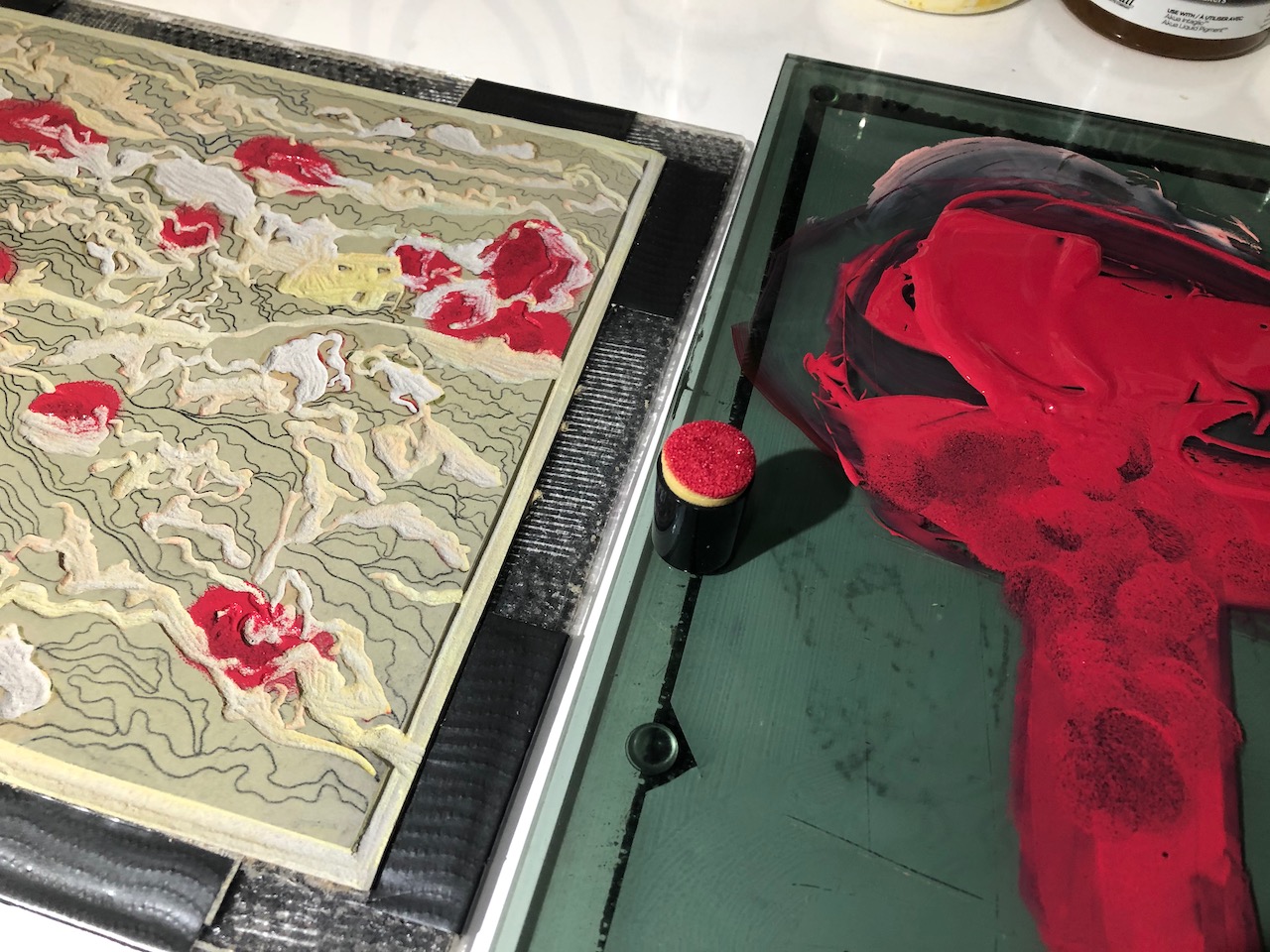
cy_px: 476
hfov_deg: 63.4
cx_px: 635
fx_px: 1027
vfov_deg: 49.7
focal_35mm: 28
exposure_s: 1/30
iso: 32
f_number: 1.8
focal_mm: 3.99
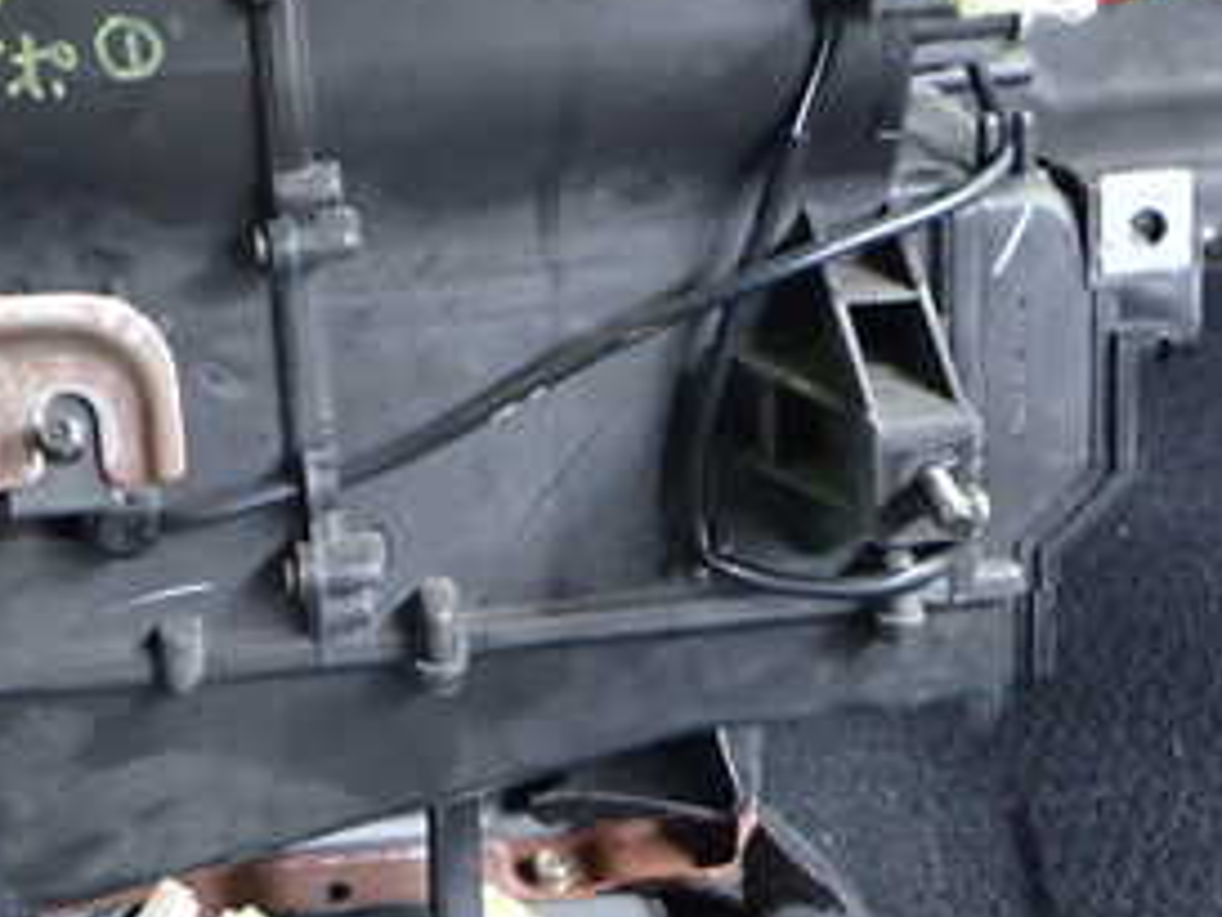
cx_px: 434
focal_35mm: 66
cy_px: 224
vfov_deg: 22.1
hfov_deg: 29.2
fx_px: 2331
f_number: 2.3
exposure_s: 1/40
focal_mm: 5.4
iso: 1000
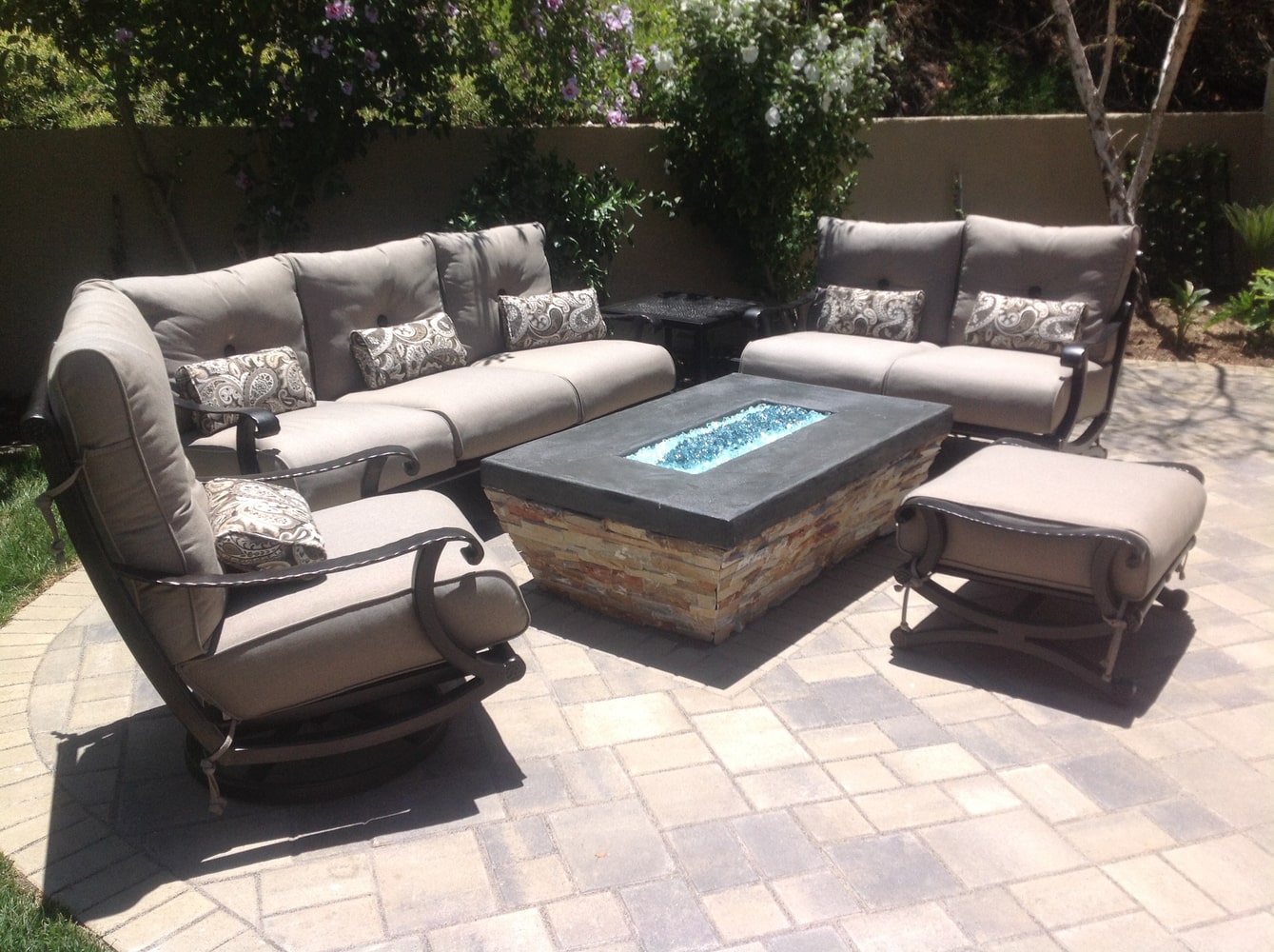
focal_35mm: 35
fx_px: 1286
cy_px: 476
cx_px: 637
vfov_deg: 40.6
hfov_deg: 52.7
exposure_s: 1/1439
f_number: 2.4
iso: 50
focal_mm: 4.28
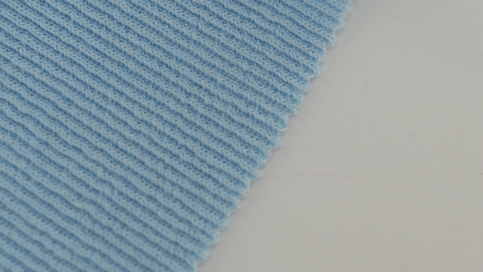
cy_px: 25
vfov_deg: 13.0
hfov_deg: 23.1
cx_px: 320
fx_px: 1178
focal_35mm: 92
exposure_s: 1/250
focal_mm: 50
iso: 100
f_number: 3.5
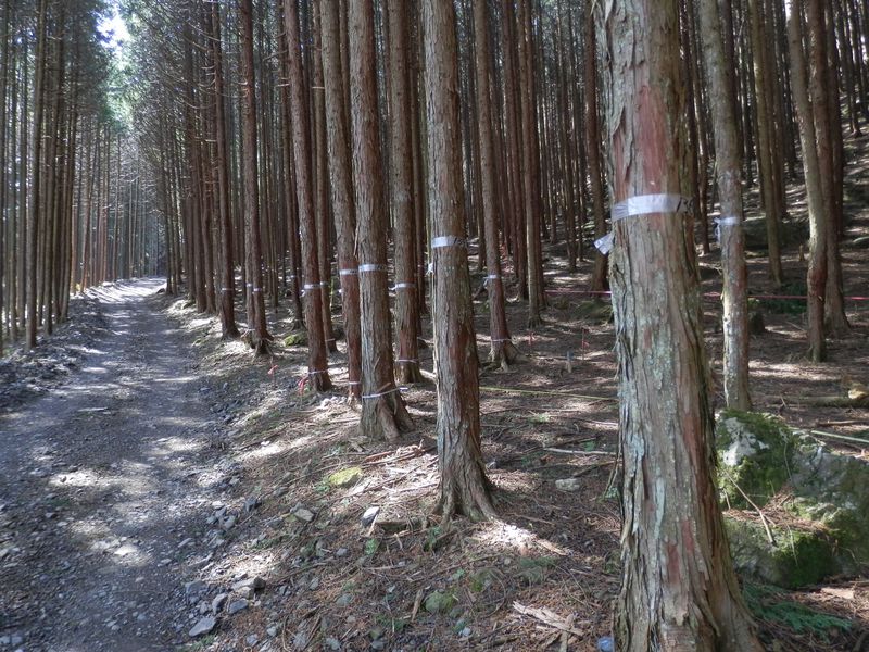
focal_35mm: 25
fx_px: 628
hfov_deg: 69.4
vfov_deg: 54.9
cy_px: 326
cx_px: 434
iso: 100
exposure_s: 1/30
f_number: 3
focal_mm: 4.5
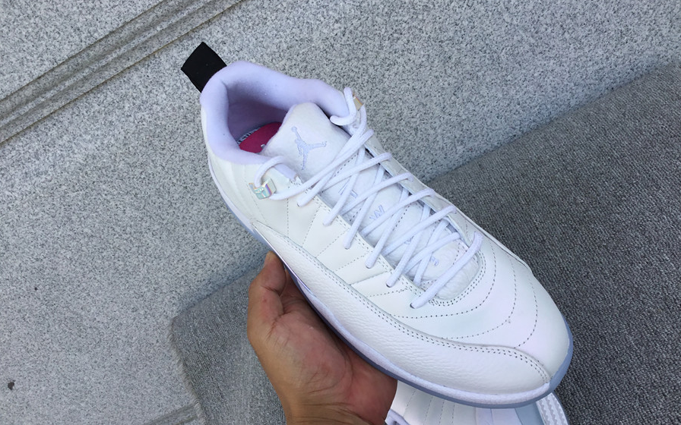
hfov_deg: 58.1
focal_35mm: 33
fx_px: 612
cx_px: 340
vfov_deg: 38.3
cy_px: 239
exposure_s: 1/599
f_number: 2.4
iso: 25
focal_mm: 3.3
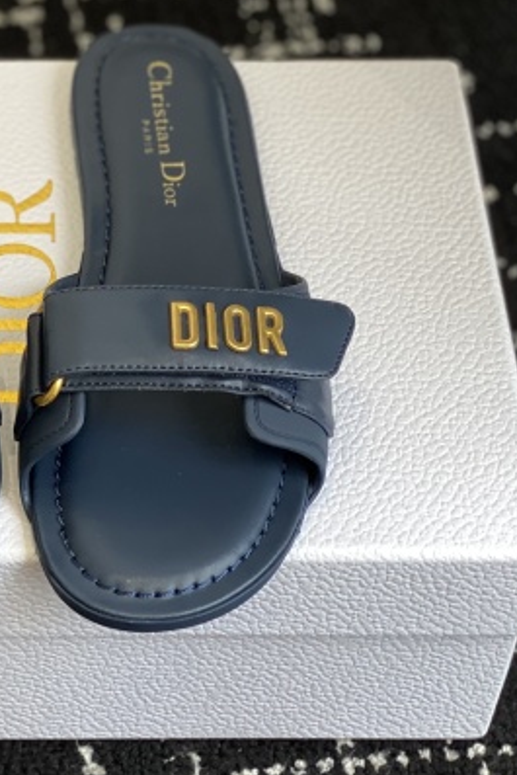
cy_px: 176
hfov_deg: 12.4
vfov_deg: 18.6
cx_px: 4
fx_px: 2346
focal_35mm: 109
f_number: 2
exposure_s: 1/122
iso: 32
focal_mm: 6
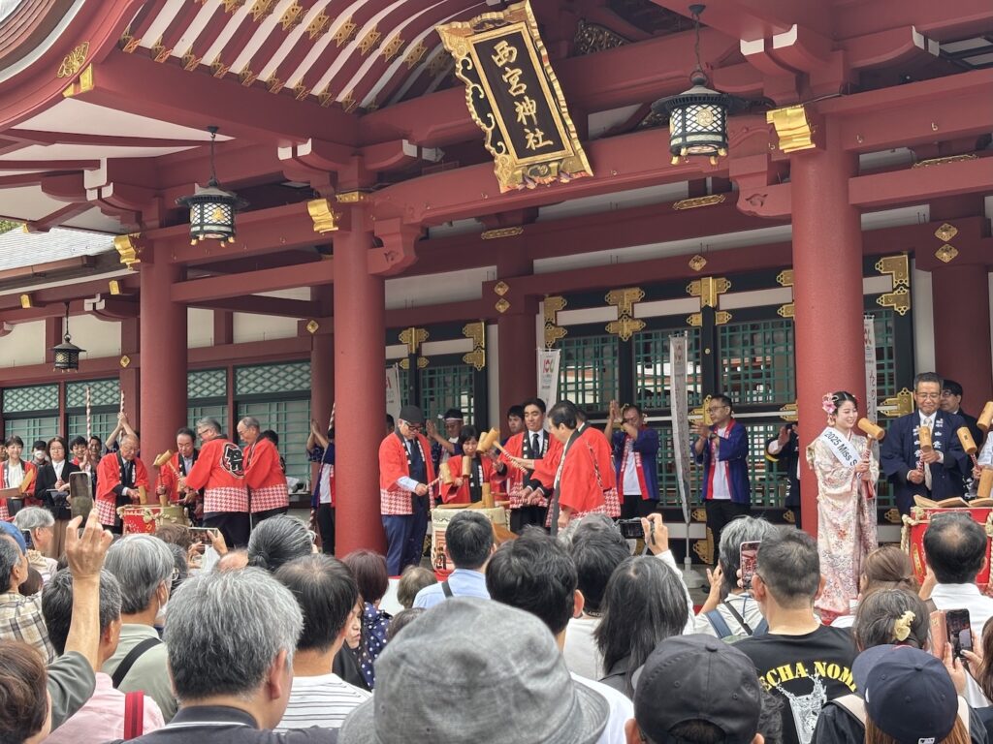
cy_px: 372
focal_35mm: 52
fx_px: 1492
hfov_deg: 36.8
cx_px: 496
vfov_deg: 28.0
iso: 50
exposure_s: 1/139
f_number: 1.6
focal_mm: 5.96
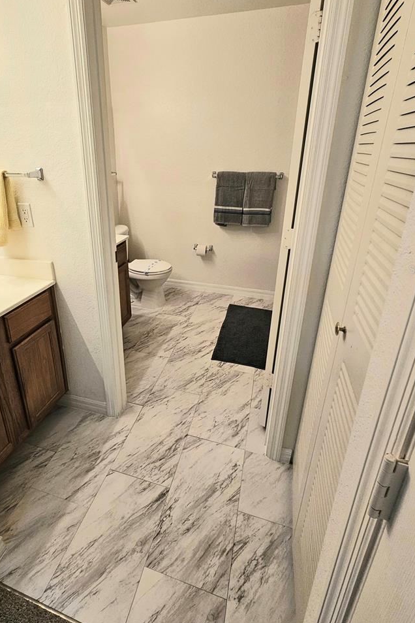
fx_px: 294
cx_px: 162
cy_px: 269
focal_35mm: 17
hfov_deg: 69.6
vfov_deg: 92.7
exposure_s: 1/60.2
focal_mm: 2.2
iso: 80
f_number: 2.2
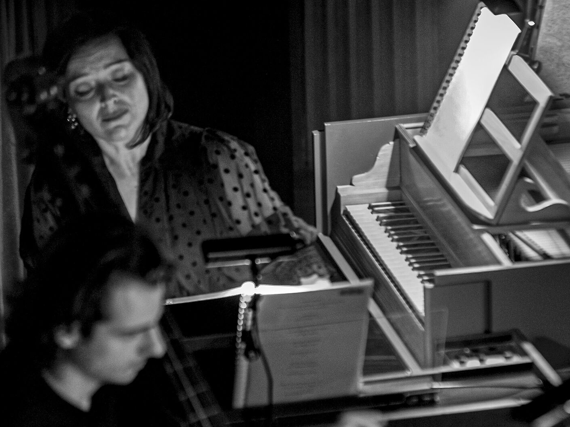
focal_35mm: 326
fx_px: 5368
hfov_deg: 6.1
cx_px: 288
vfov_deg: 4.6
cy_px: 251
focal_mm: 200
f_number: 2.8
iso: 3200
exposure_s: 1/60
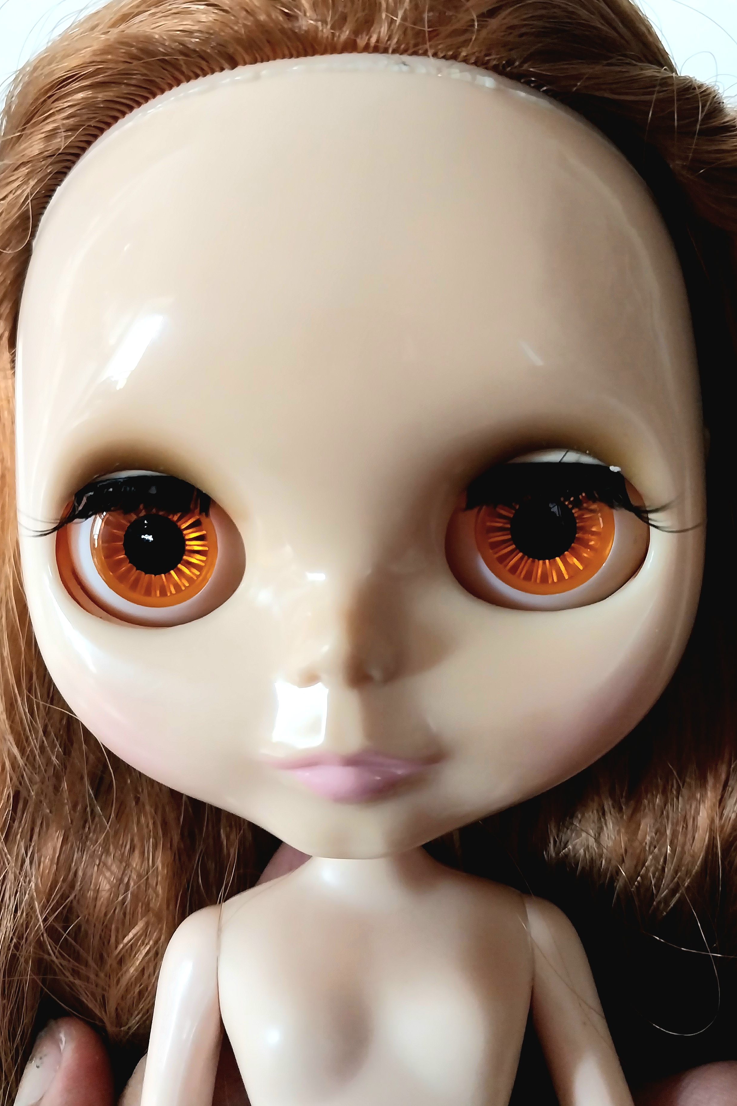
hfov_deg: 43.6
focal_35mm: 30
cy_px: 522
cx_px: 361
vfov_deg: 61.9
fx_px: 921
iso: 250
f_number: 1.8
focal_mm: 4
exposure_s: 1/50
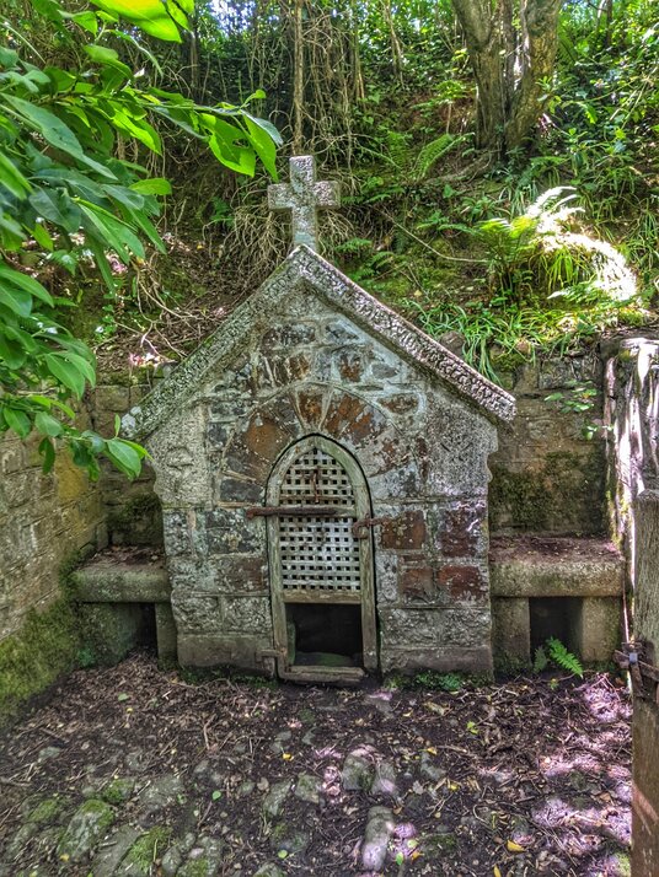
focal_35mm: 27
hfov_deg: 51.4
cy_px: 438
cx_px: 330
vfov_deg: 65.3
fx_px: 685
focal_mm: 4.44
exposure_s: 1/54.3
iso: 52
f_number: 1.8
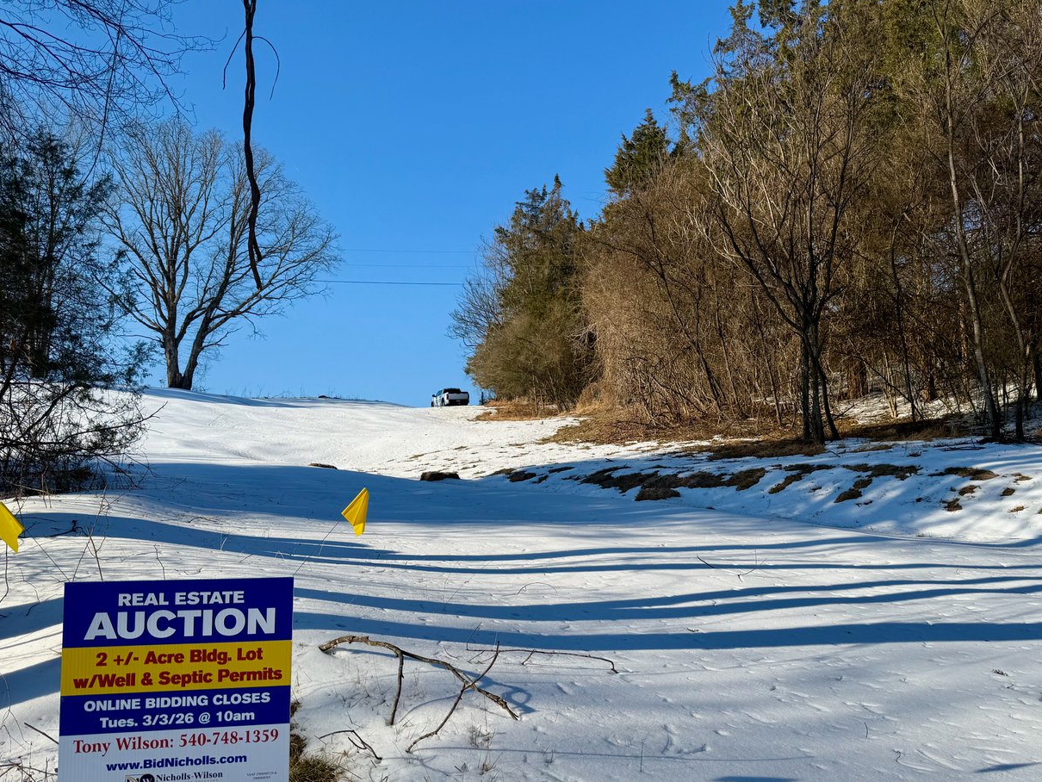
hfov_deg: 59.8
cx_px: 587
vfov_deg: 46.7
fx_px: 903
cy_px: 441
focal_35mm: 30
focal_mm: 6.76
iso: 80
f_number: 1.78
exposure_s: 1/5319
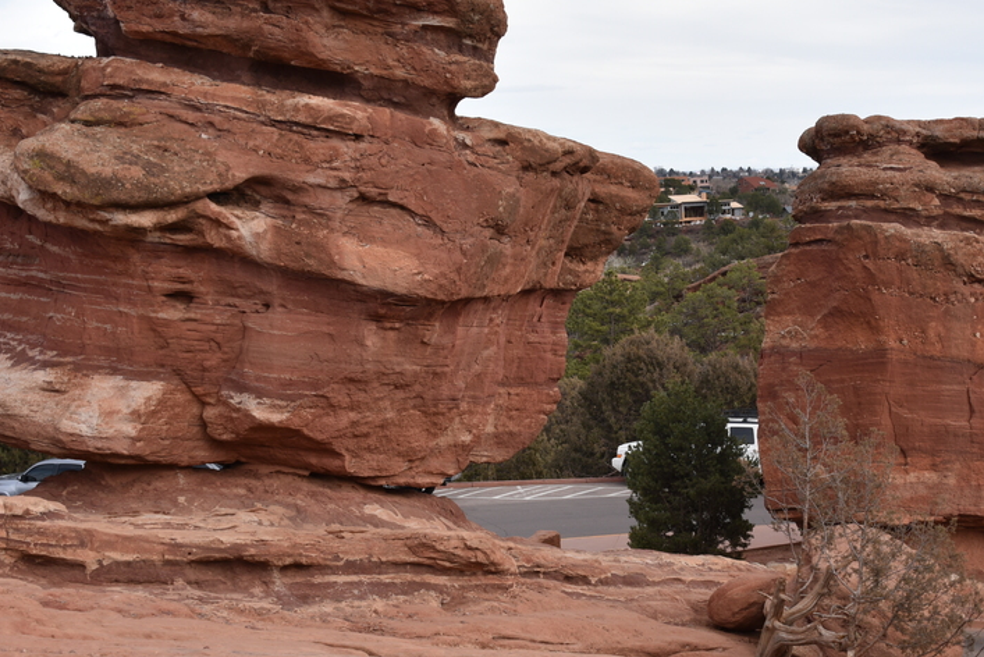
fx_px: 2078
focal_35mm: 76
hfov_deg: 26.5
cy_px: 374
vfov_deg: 18.0
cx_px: 621
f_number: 7.1
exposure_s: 1/200
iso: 100
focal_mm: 42
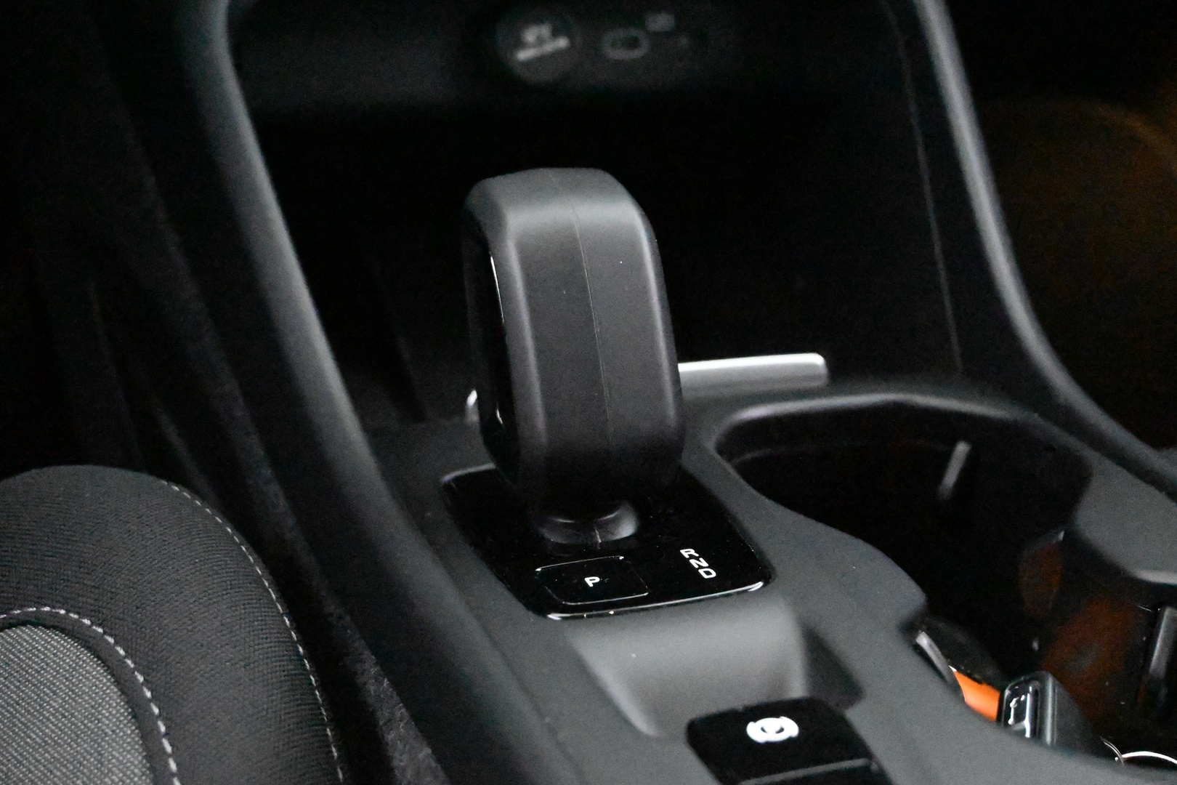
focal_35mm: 56
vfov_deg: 24.4
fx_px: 1814
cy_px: 392
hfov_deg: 35.9
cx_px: 588
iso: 51200
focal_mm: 37
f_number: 5.3
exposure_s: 1/60
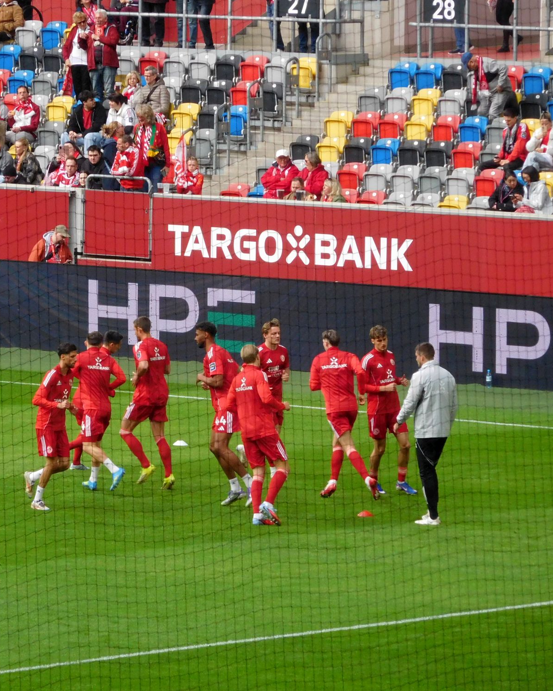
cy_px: 345
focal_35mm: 326
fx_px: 6668
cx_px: 204
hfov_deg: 4.7
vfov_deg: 5.9
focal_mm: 44.6
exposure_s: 1/250
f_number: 5.7
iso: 360
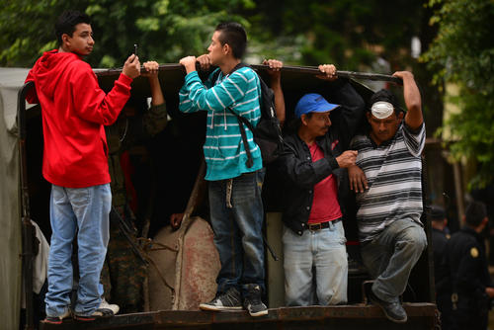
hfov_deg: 11.7
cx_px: 247
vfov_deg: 7.9
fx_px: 2403
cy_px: 165
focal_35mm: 175
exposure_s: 1/1600
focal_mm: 175
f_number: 2.8
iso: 640
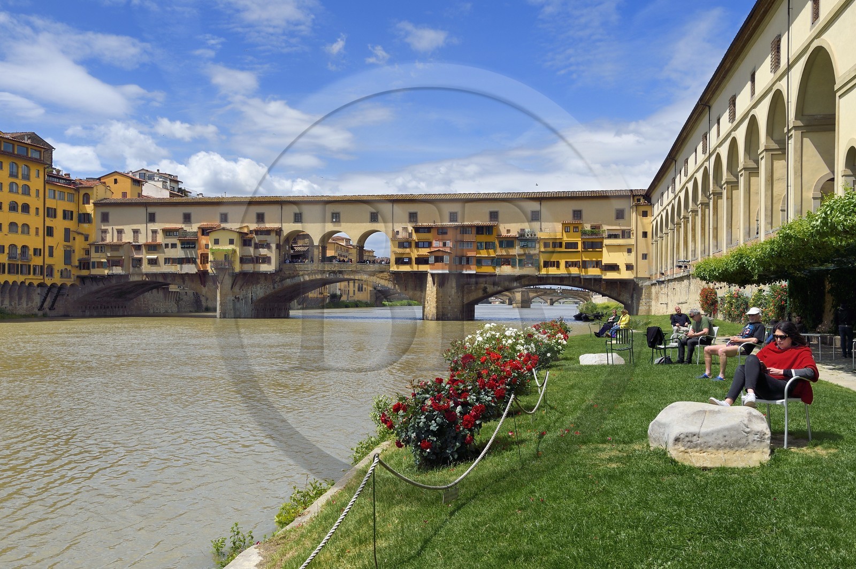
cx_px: 428
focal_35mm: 36
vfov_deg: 36.8
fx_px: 855
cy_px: 284
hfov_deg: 53.2
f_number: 14
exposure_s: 1/320
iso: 200
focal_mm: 36
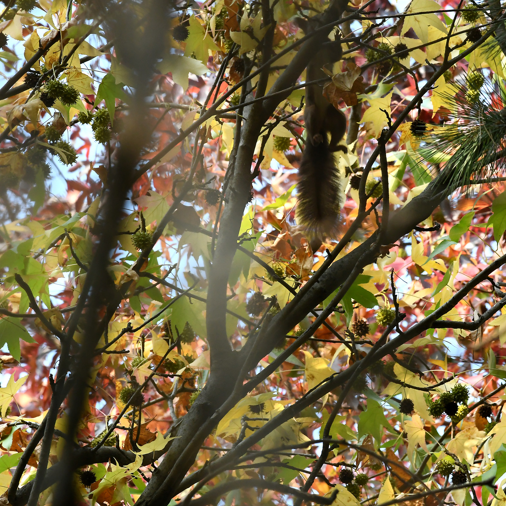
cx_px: 337
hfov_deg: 3.0
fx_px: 9509
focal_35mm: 575
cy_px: 253
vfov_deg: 3.0
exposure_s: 1/1000
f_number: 8
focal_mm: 300
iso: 1600
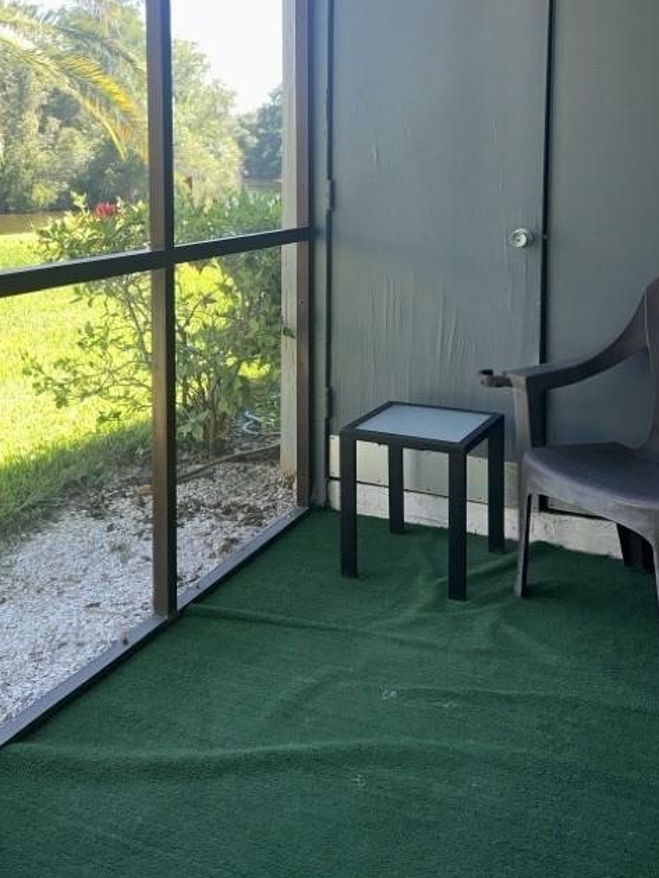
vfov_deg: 46.4
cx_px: 290
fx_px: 989
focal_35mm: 39
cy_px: 240
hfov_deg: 36.8
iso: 100
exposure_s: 1/541
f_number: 1.78
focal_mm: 6.86
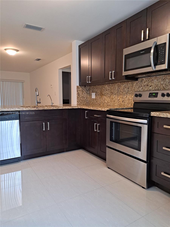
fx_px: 164
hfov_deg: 54.9
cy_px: 114
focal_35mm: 25
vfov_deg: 69.4
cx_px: 85
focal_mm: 4.6
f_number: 2
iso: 125
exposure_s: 1/60
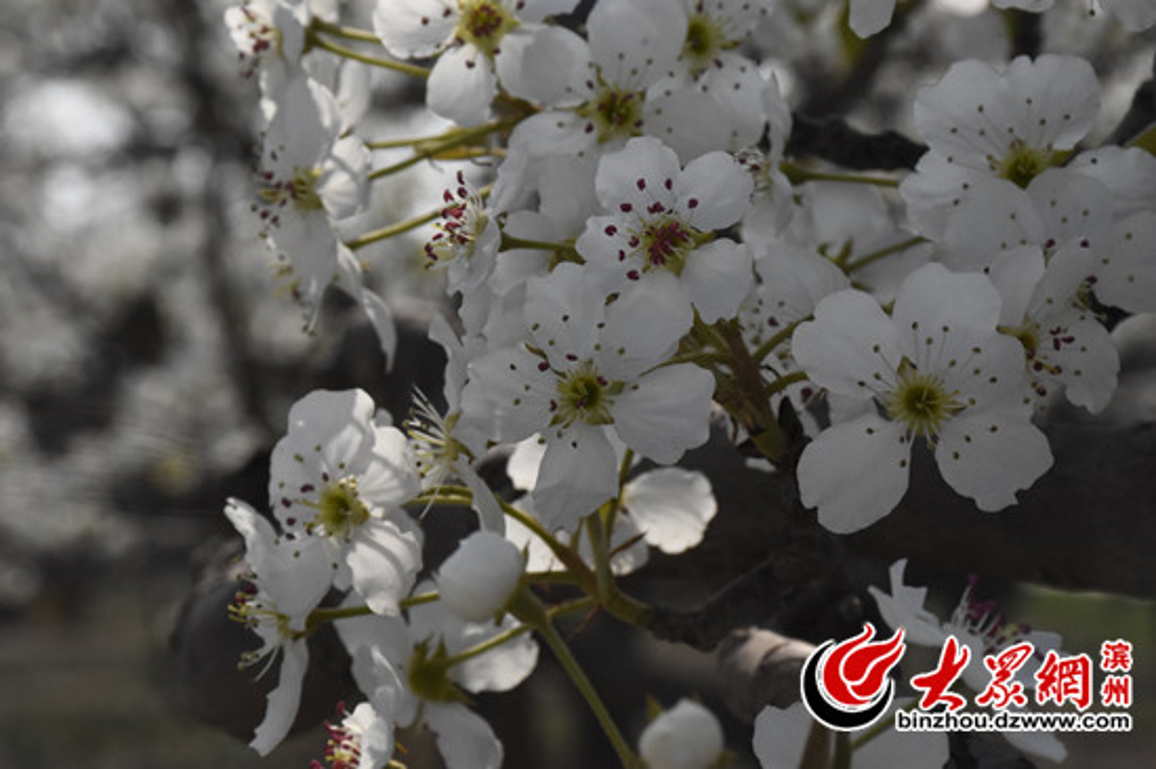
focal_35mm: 142
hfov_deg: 14.4
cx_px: 578
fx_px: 4573
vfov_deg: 9.6
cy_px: 384
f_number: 13
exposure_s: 1/2500
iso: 2000
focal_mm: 95
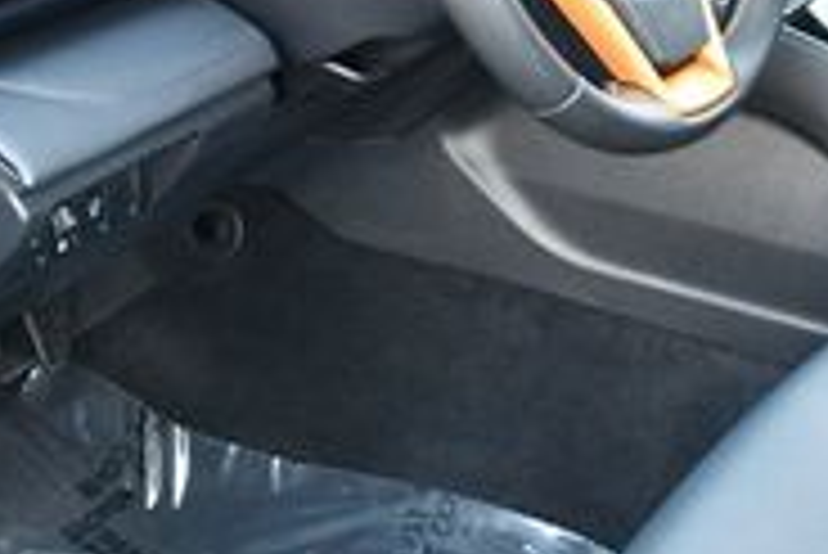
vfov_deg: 11.0
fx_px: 2877
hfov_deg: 16.3
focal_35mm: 125
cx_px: 594
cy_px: 320
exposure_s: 1/125
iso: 1100
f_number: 3.5
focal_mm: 18
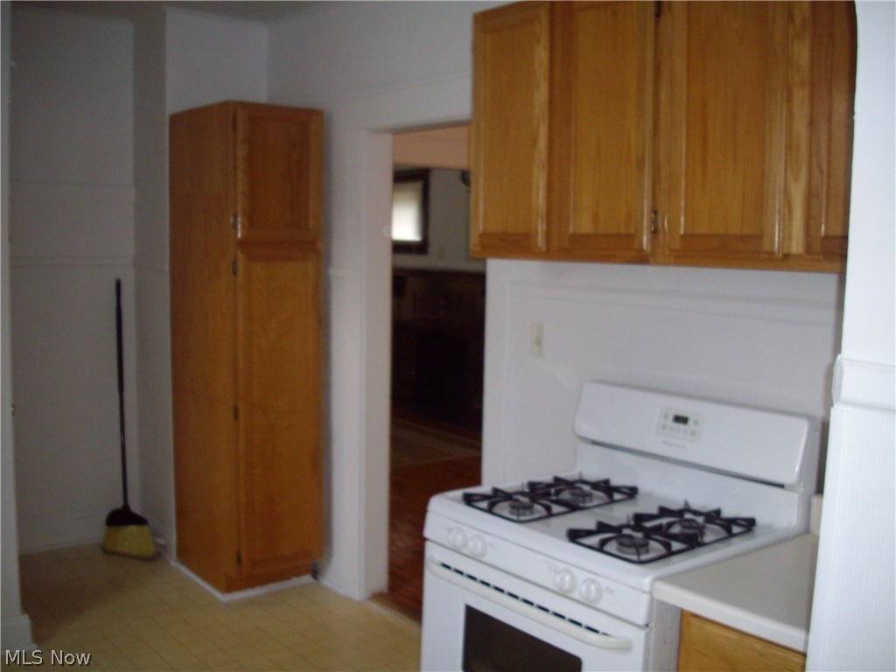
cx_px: 448
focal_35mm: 37
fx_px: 958
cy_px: 336
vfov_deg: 38.7
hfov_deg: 50.1
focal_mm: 6.2
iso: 160
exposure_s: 1/50
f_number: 2.8
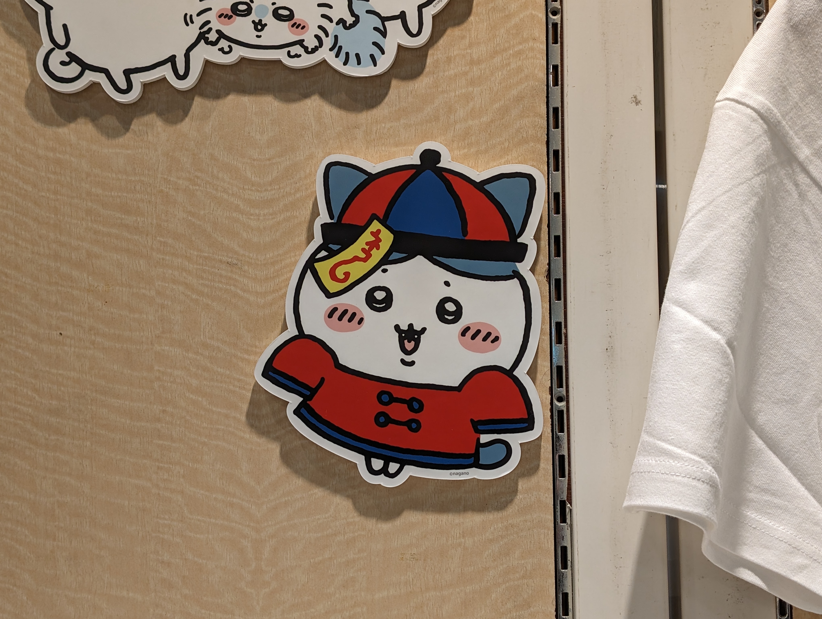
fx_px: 1165
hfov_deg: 38.9
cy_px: 310
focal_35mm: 49
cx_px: 411
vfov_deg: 29.7
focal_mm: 6.9
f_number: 1.68
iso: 48
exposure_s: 1/120
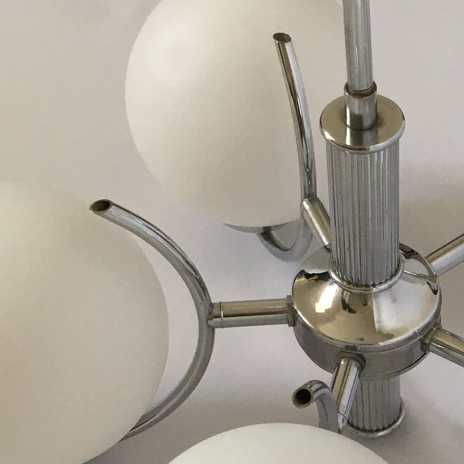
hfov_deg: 20.2
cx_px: 369
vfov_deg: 19.8
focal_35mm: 85
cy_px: 459
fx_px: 1289
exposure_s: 1/33
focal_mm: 4.15
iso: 32
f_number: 2.2
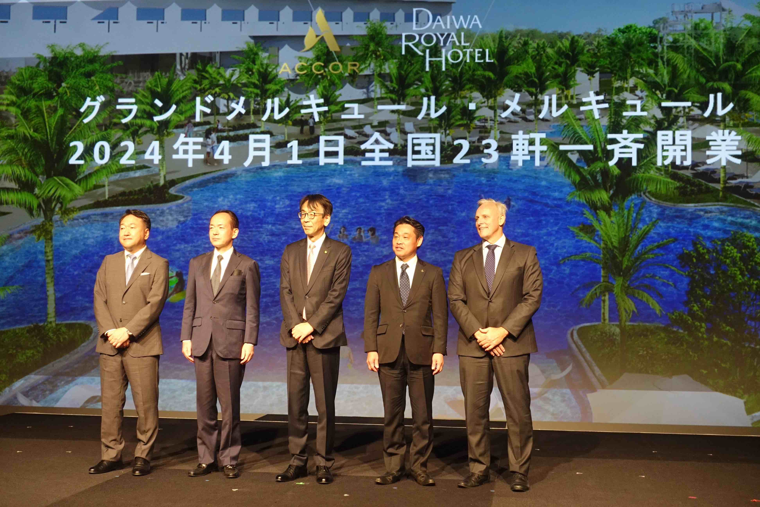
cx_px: 380
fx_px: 1098
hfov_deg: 38.2
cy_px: 254
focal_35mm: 52
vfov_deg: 26.0
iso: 800
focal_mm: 18.89
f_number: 2.8
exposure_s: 1/40
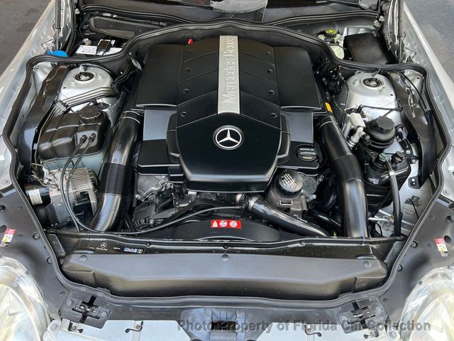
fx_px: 341
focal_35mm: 26
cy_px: 170
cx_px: 227
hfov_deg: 67.3
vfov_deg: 53.1
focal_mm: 5.7
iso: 64
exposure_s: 1/162
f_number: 1.5
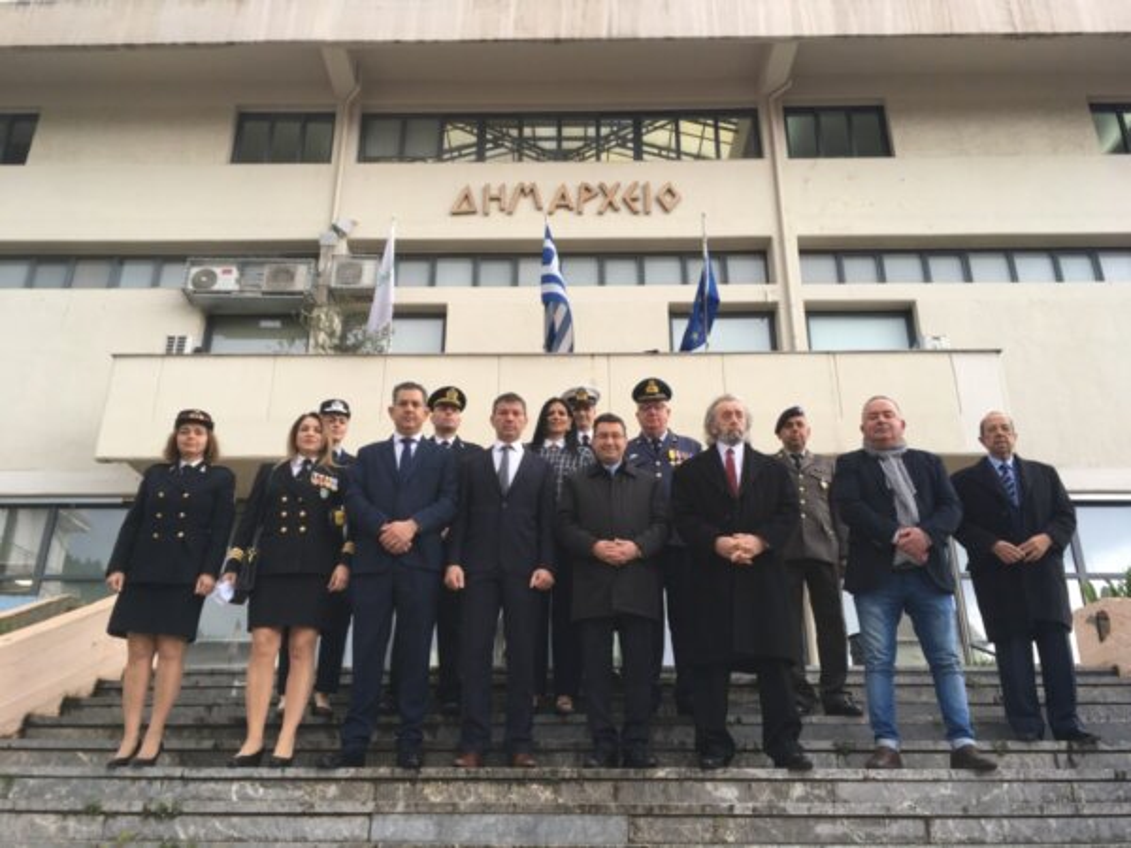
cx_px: 566
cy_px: 424
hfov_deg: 61.7
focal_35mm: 29
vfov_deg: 48.2
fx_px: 948
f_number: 2.2
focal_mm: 4.15
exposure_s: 1/100
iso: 32
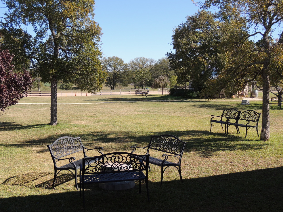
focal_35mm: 47
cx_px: 142
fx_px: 384
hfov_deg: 40.4
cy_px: 106
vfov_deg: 30.9
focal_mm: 8.3
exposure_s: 1/640
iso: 100
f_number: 3.5
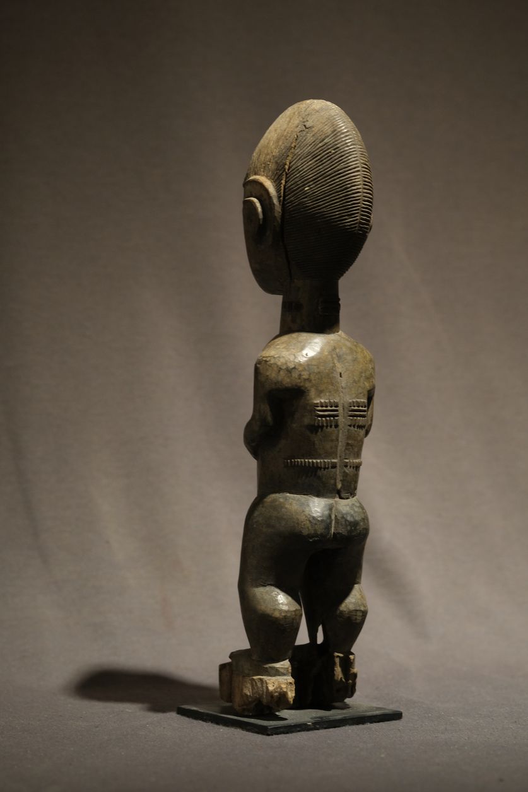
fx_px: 1980
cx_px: 264
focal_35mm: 90
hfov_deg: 15.2
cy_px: 396
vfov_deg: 22.6
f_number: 4
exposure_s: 1/56
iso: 800
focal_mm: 60
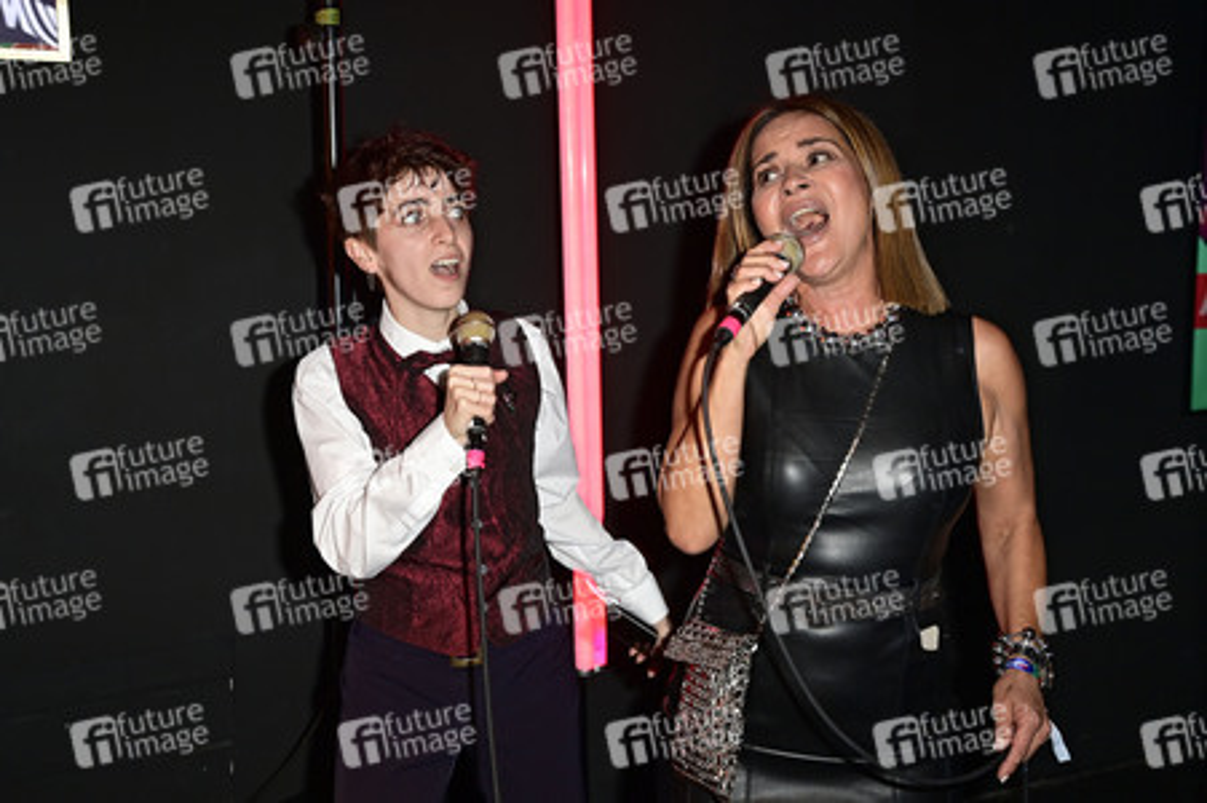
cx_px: 604
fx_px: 1474
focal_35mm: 44
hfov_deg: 44.5
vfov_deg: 30.5
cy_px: 402
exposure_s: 1/30
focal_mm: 44
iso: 800
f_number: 5.6
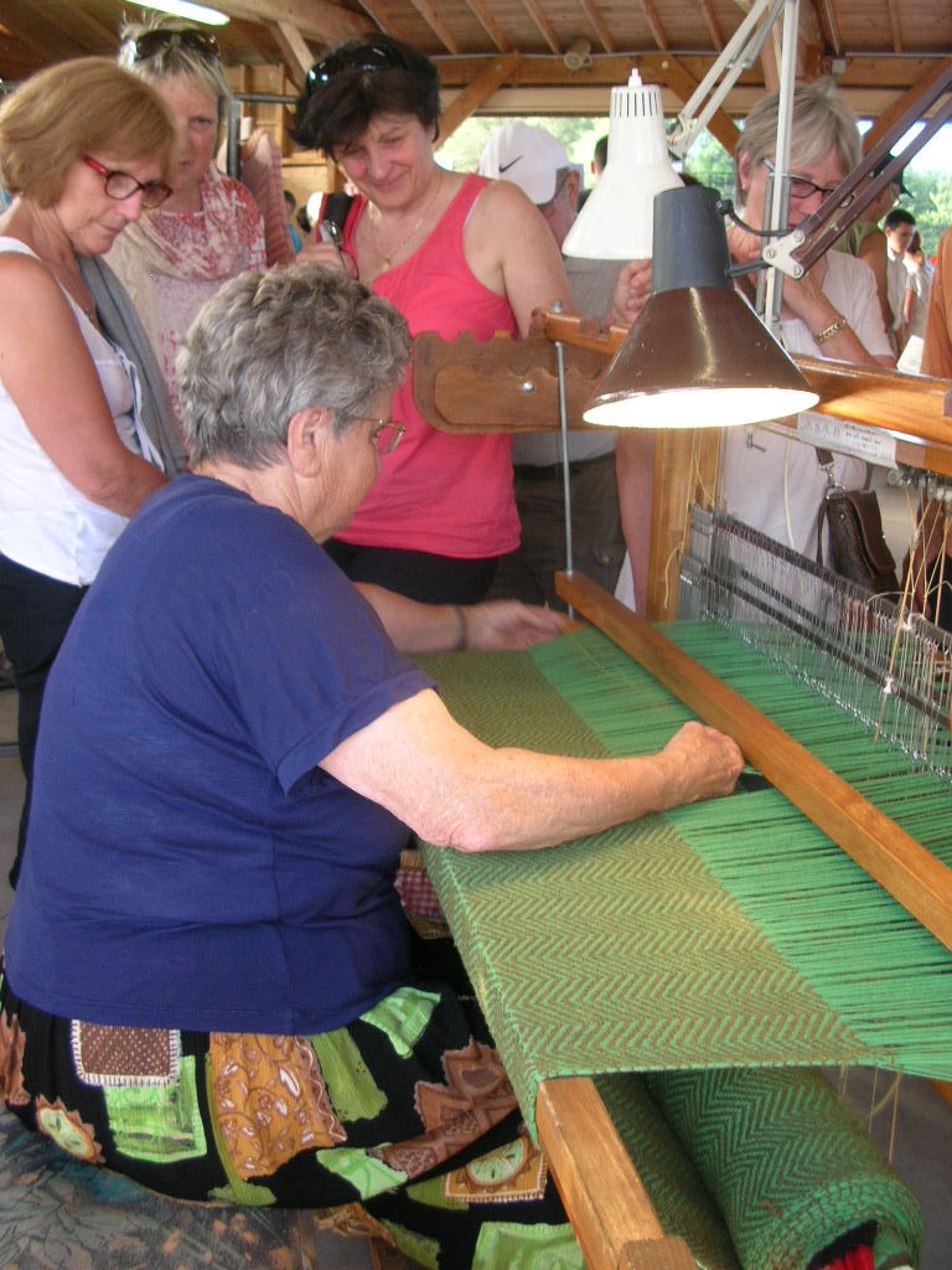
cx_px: 476
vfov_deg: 52.6
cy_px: 635
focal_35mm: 35
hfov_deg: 40.7
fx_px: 1283
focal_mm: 5.8
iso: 60
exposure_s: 1/30
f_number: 2.8
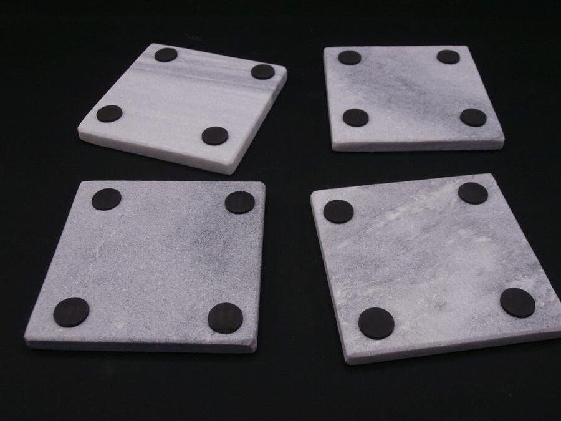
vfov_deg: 37.7
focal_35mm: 38
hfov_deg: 49.0
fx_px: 616
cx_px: 280
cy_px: 210
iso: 100
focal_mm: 6.67
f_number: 3.9
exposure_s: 1/320
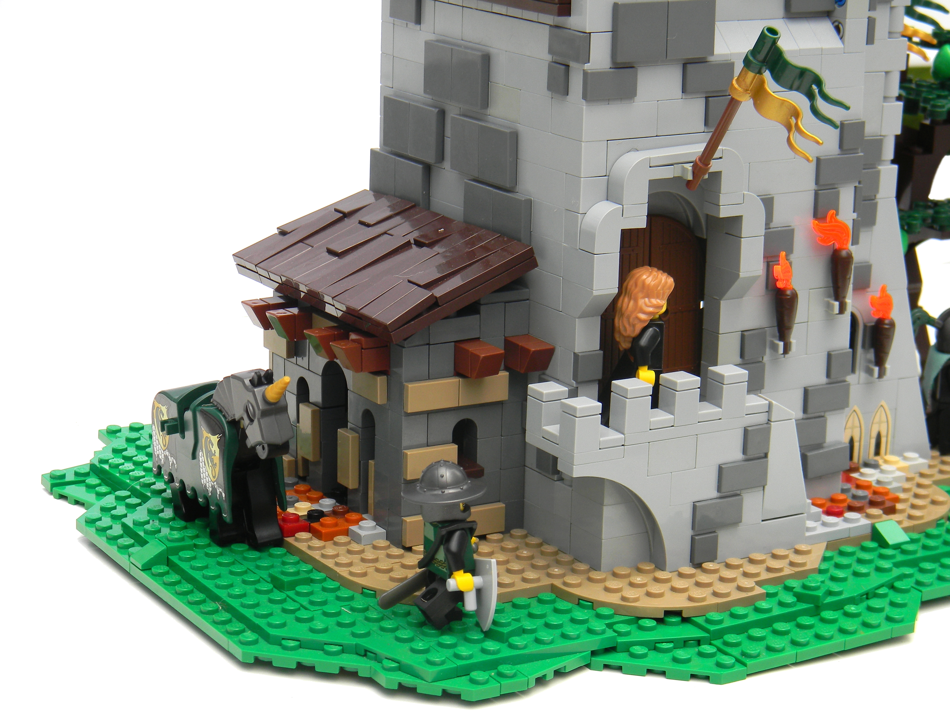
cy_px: 356
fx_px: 2278
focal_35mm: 83
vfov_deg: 17.8
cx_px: 475
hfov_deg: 23.6
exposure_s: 1/254
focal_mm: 15.1
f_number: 4.5
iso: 80
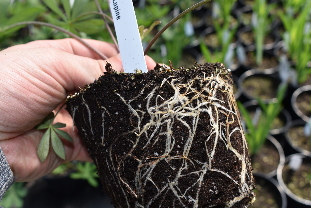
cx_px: 156
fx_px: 376
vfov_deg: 30.9
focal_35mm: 44
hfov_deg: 45.0
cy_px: 104
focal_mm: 29
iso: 100
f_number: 7.1
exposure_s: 1/200
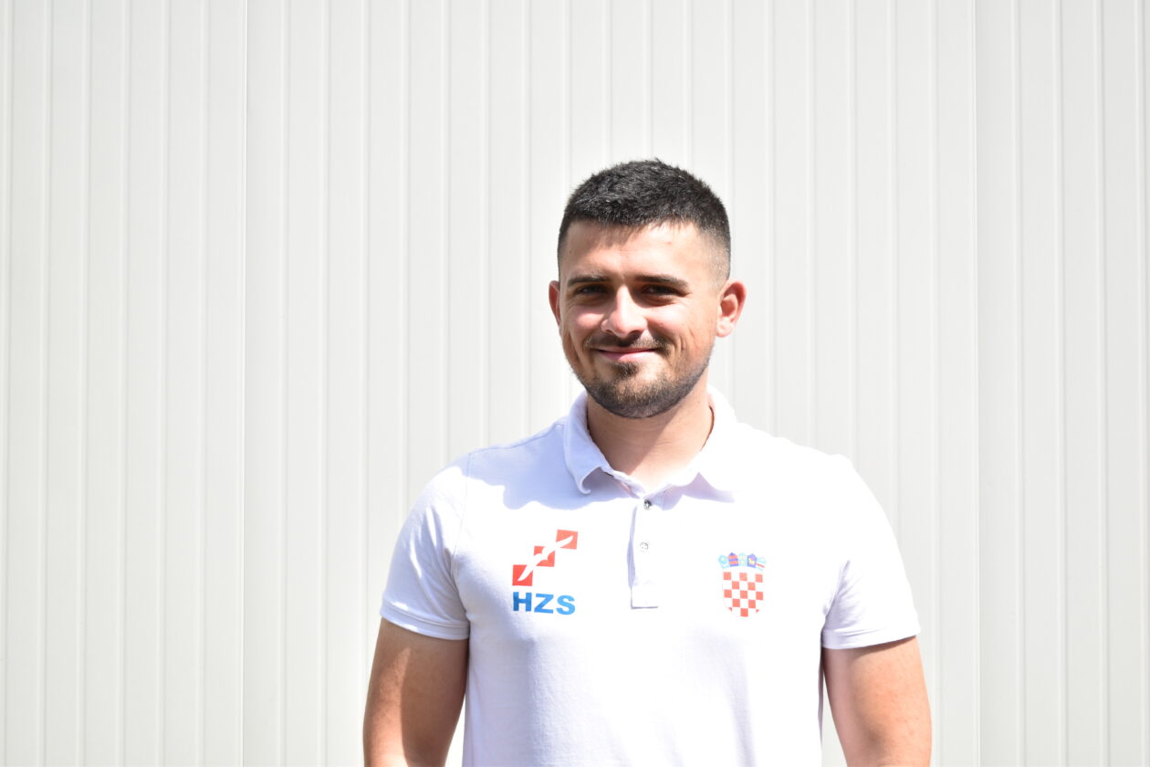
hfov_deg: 37.9
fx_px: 1677
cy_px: 384
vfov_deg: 25.8
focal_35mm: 52
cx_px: 575
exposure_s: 1/320
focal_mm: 35
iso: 100
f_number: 5.6
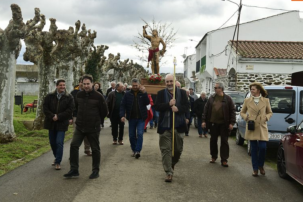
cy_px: 89
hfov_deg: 31.9
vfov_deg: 21.6
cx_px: 147
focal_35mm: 63
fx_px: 530
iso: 125
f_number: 7.1
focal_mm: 56
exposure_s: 1/200
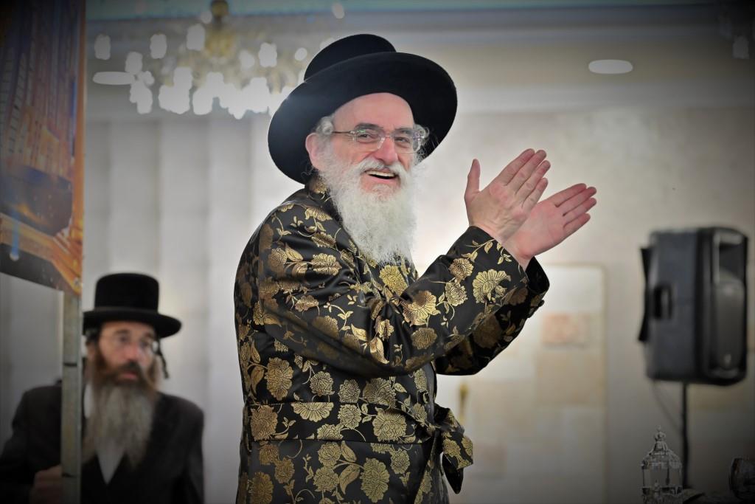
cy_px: 252
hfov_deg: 20.2
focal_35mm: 101
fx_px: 2118
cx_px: 378
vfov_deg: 13.6
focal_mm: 101
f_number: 4
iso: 1250
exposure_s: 1/100
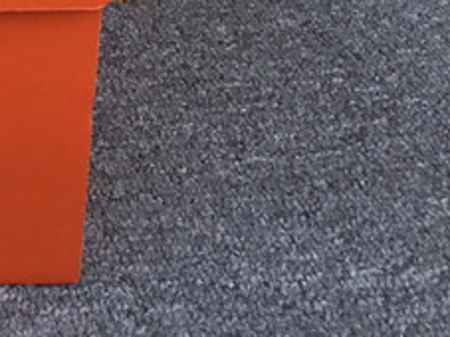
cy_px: -265
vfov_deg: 11.2
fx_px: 1598
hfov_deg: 14.3
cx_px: -341
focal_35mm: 123
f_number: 2.4
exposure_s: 1/341
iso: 25
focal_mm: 3.3
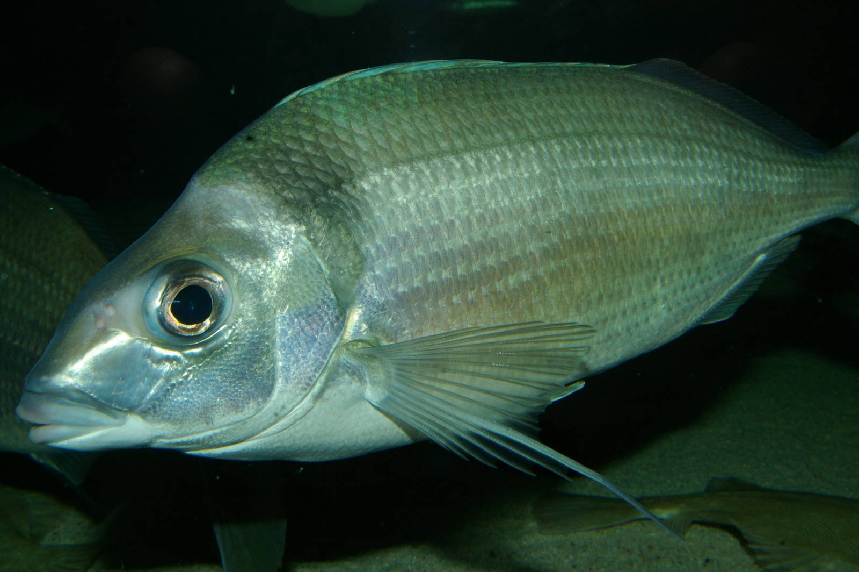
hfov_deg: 55.1
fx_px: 823
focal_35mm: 34
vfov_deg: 38.3
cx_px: 430
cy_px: 286
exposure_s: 1/45
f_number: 16
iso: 400
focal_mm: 23
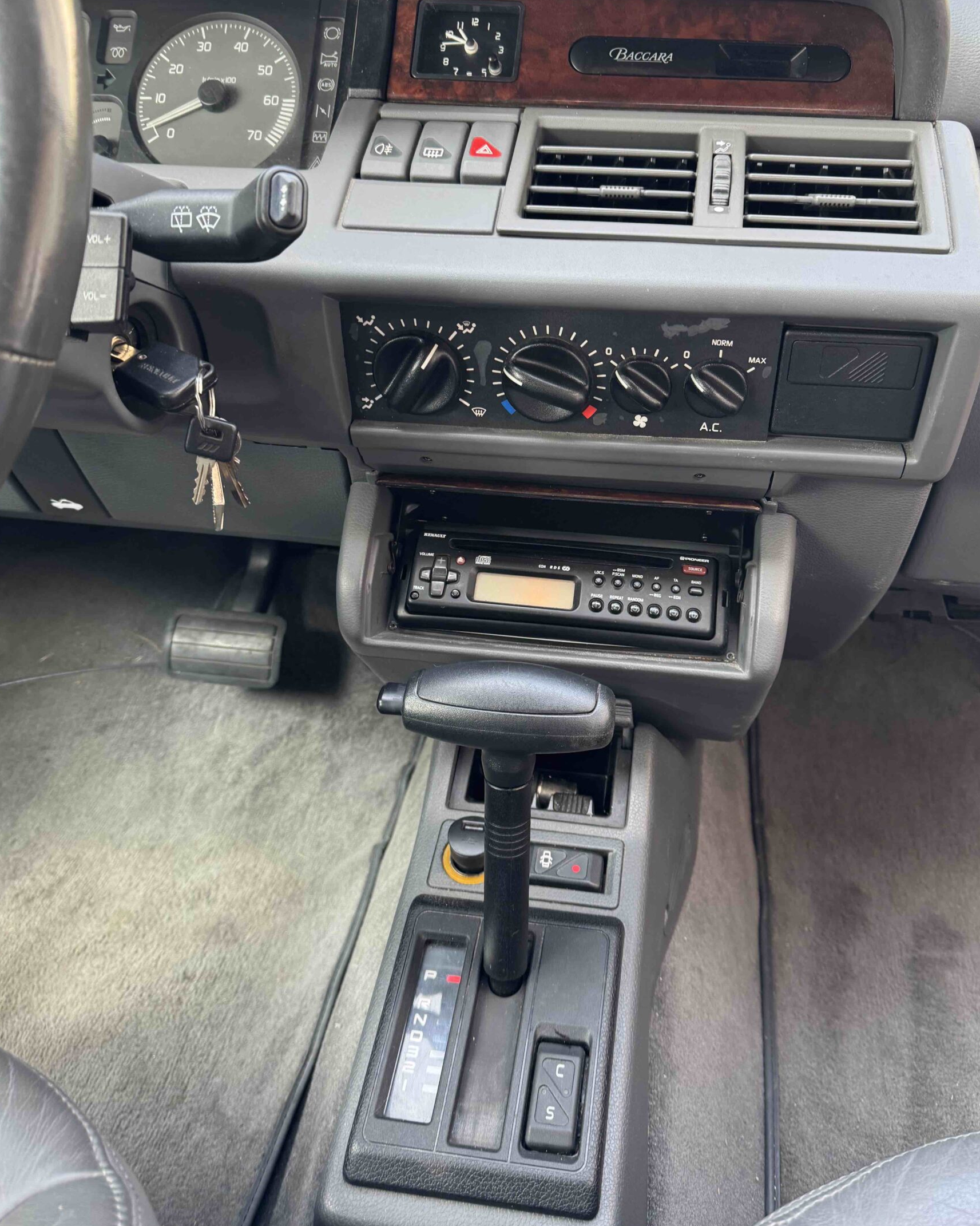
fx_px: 1015
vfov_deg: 62.1
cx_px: 542
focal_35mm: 28
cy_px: 547
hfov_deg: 51.4
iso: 200
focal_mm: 6.76
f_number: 1.78
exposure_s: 1/121
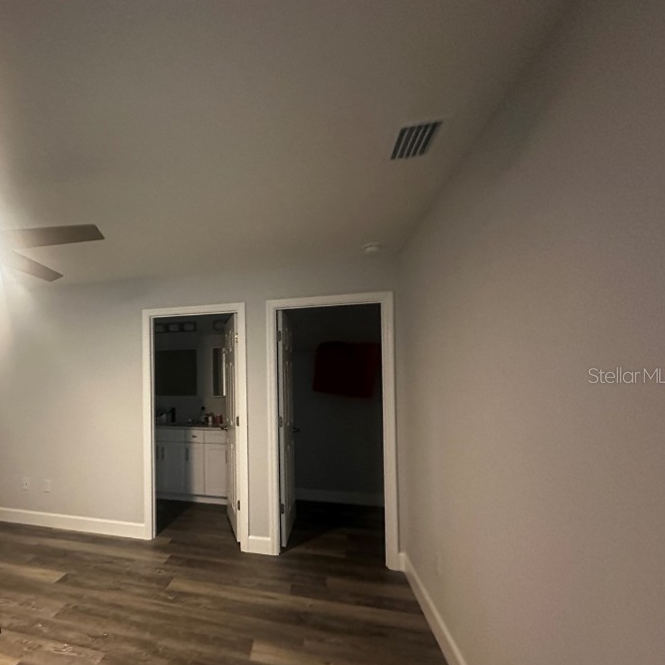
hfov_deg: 72.6
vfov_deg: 77.3
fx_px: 413
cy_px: 375
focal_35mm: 19
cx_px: 171
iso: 1000
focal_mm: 2.22
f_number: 2.2
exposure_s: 1/60
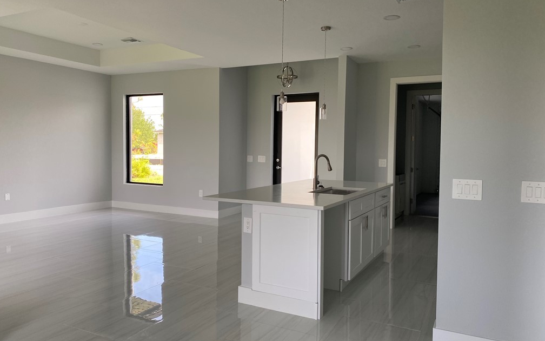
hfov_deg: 66.5
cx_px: 272
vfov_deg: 44.5
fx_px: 416
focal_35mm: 28
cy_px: 158
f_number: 1.8
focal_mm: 4.25
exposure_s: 1/121
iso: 64
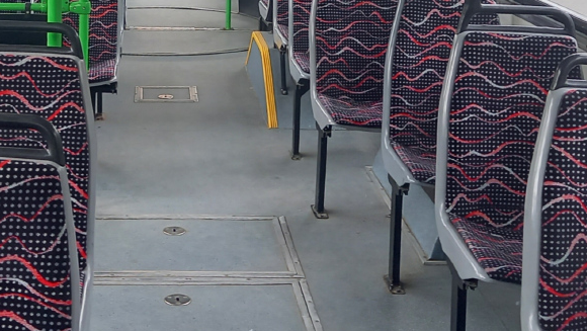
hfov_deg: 34.0
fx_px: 950
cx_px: 193
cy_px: -21
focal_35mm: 61
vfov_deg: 19.1
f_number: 2
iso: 50
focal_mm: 4.6
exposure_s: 1/124
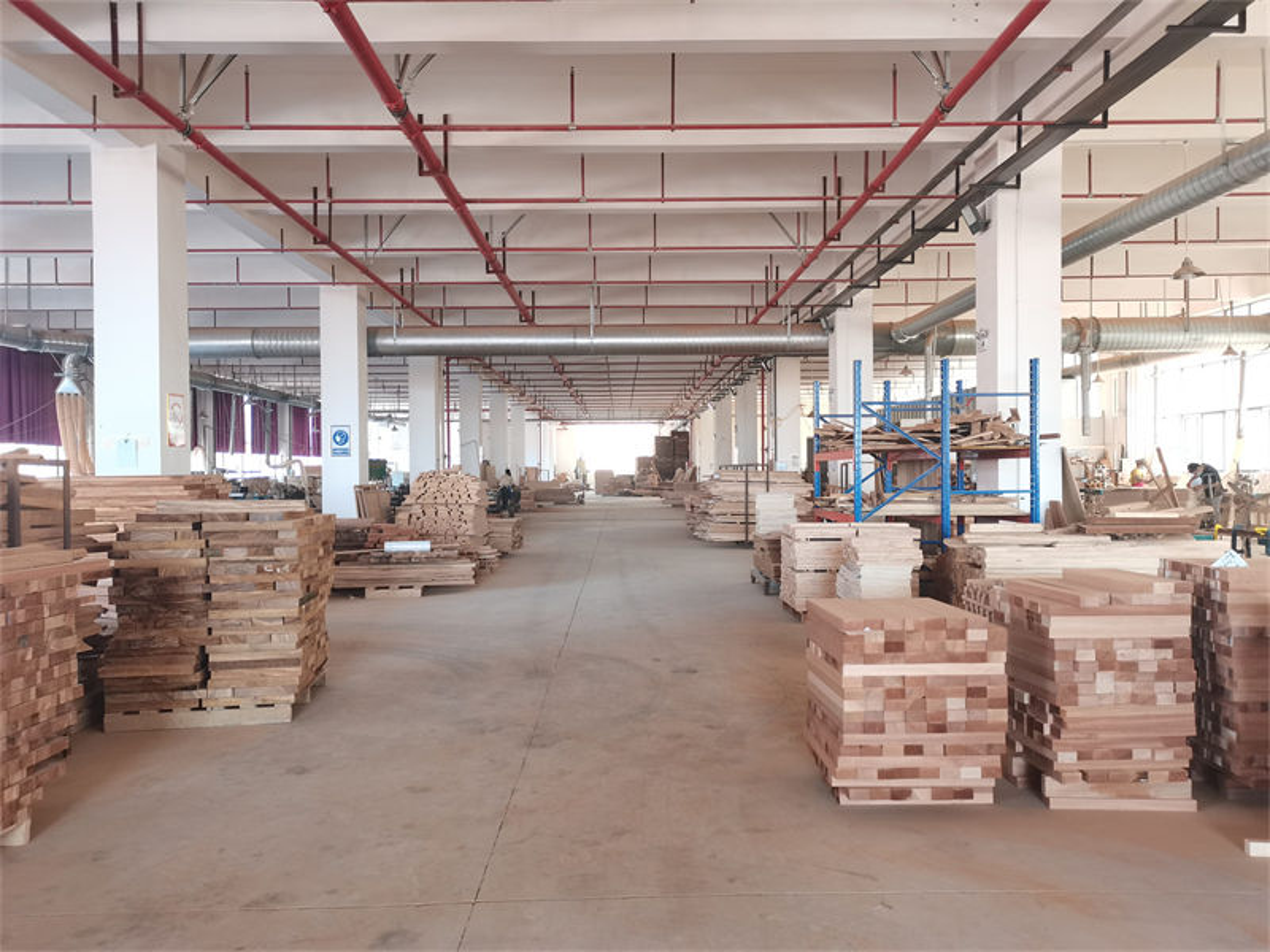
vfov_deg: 53.1
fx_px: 954
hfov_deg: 67.3
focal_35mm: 26
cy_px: 476
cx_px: 635
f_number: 1.8
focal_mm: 5.58
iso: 160
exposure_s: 1/50
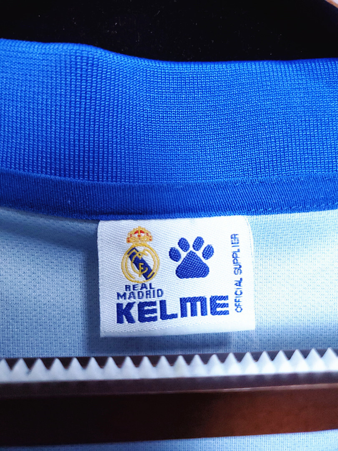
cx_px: 169
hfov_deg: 53.1
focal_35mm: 26
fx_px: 338
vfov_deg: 67.3
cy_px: 226
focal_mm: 4.3
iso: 500
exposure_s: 1/60
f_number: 1.5
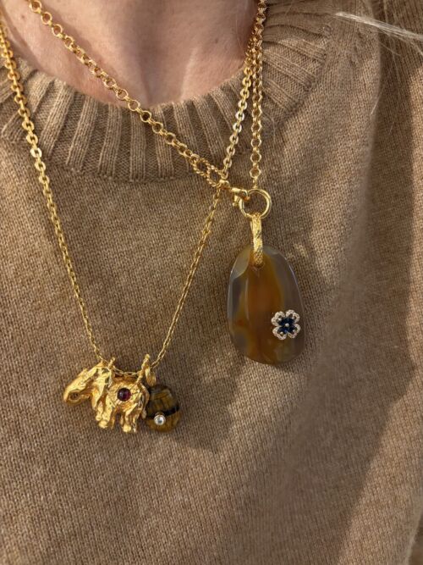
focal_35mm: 26
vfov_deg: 67.3
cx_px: 212
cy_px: 282
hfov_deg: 53.0
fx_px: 424
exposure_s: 1/50
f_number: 1.6
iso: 320
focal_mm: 5.96
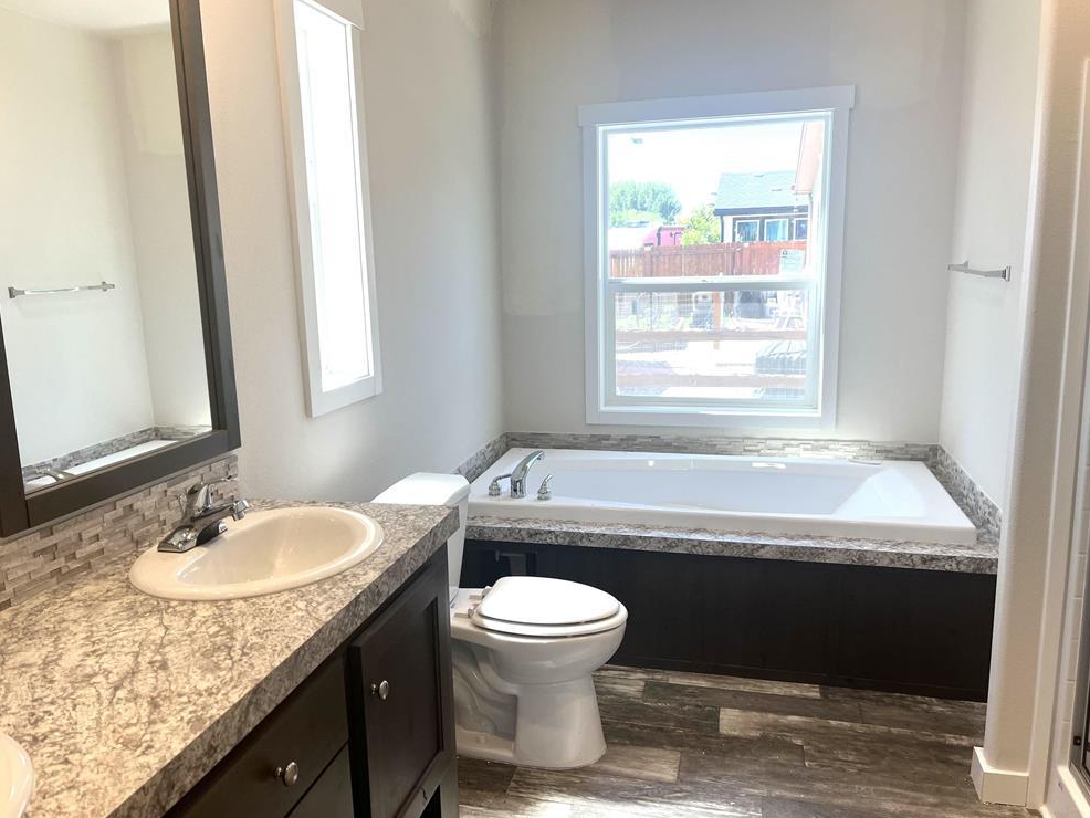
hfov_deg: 65.3
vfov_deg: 51.4
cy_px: 405
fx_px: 850
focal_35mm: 27
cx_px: 530
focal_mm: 5.1
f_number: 1.6
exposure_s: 1/206
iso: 40
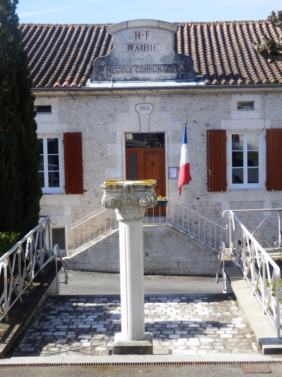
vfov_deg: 31.7
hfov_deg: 24.0
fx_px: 663
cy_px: 186
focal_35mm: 61
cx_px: 139
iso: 80
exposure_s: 1/320
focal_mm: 10.8
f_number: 4.2
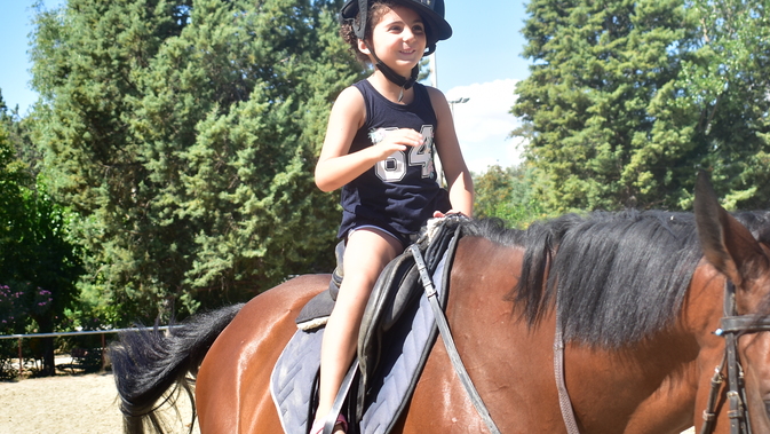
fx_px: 1287
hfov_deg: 33.3
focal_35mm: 63
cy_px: 171
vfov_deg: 19.1
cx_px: 423
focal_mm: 24
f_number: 3.8
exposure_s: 1/400
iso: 100
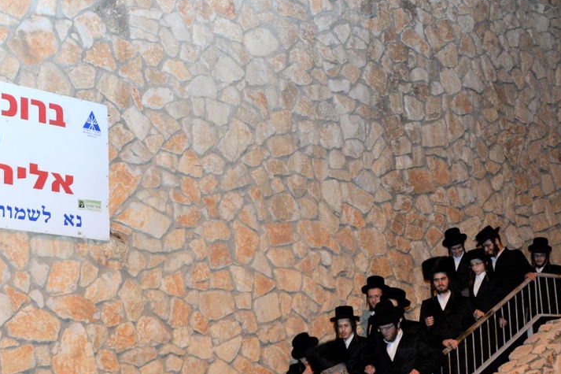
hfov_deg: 35.5
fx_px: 857
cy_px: 312
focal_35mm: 55
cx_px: 147
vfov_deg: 24.1
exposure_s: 1/80
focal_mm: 28
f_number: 4
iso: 3200
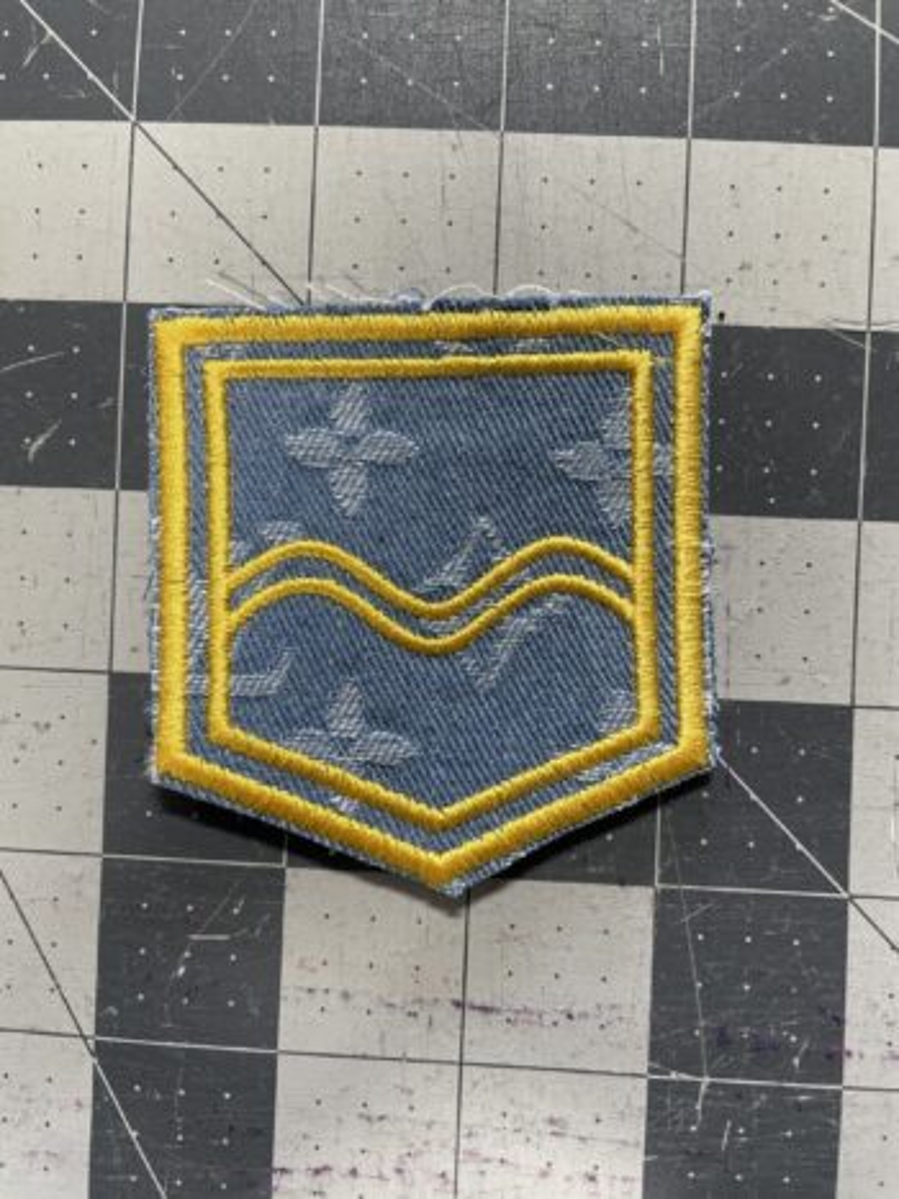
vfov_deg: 67.3
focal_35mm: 26
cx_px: 450
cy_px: 600
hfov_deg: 53.0
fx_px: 901
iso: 64
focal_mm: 4.2
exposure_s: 1/60
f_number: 1.6
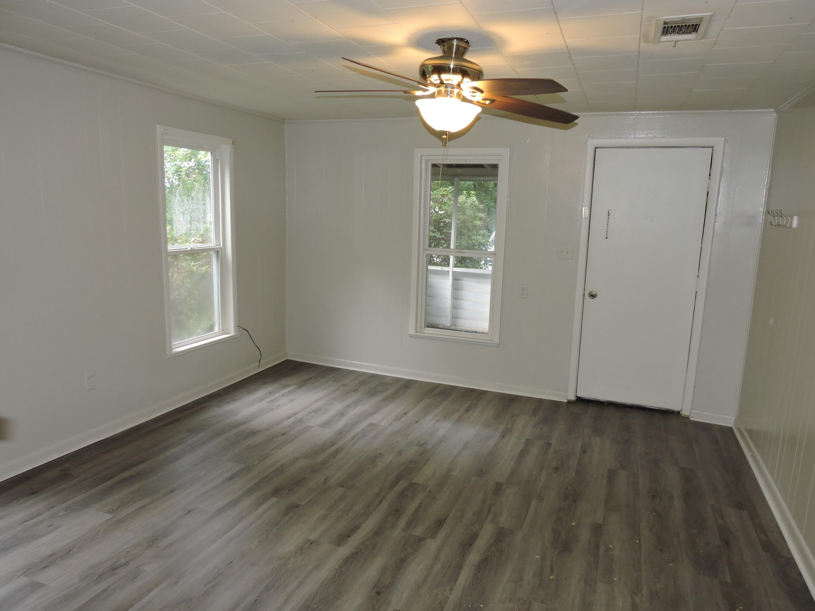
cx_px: 408
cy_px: 306
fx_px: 565
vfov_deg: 56.8
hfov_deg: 71.6
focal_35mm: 24
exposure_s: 1/30
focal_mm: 4.3
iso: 200
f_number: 3.3
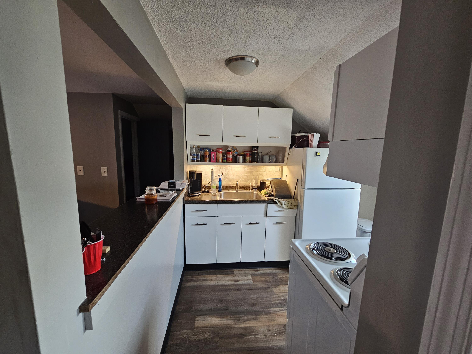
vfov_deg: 89.9
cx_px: 236
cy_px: 177
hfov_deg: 106.2
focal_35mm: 13
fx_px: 177
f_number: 2.2
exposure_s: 1/30
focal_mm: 2.2
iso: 320
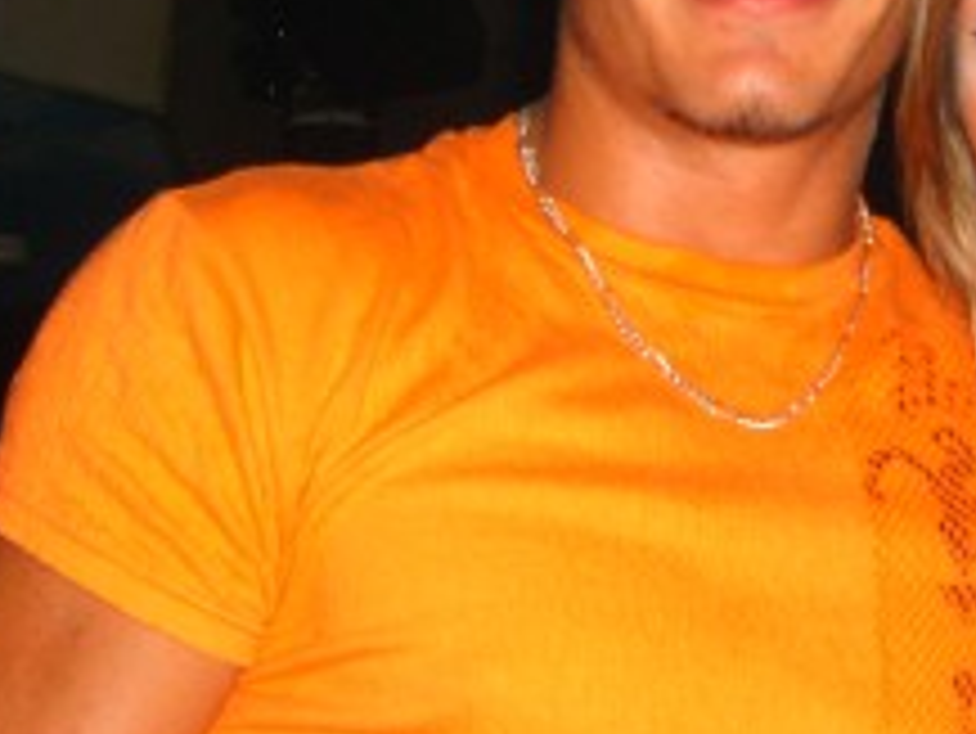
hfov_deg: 18.3
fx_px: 2962
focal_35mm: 105
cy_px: 221
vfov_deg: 14.1
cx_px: 922
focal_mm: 7.9
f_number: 2.8
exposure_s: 1/60
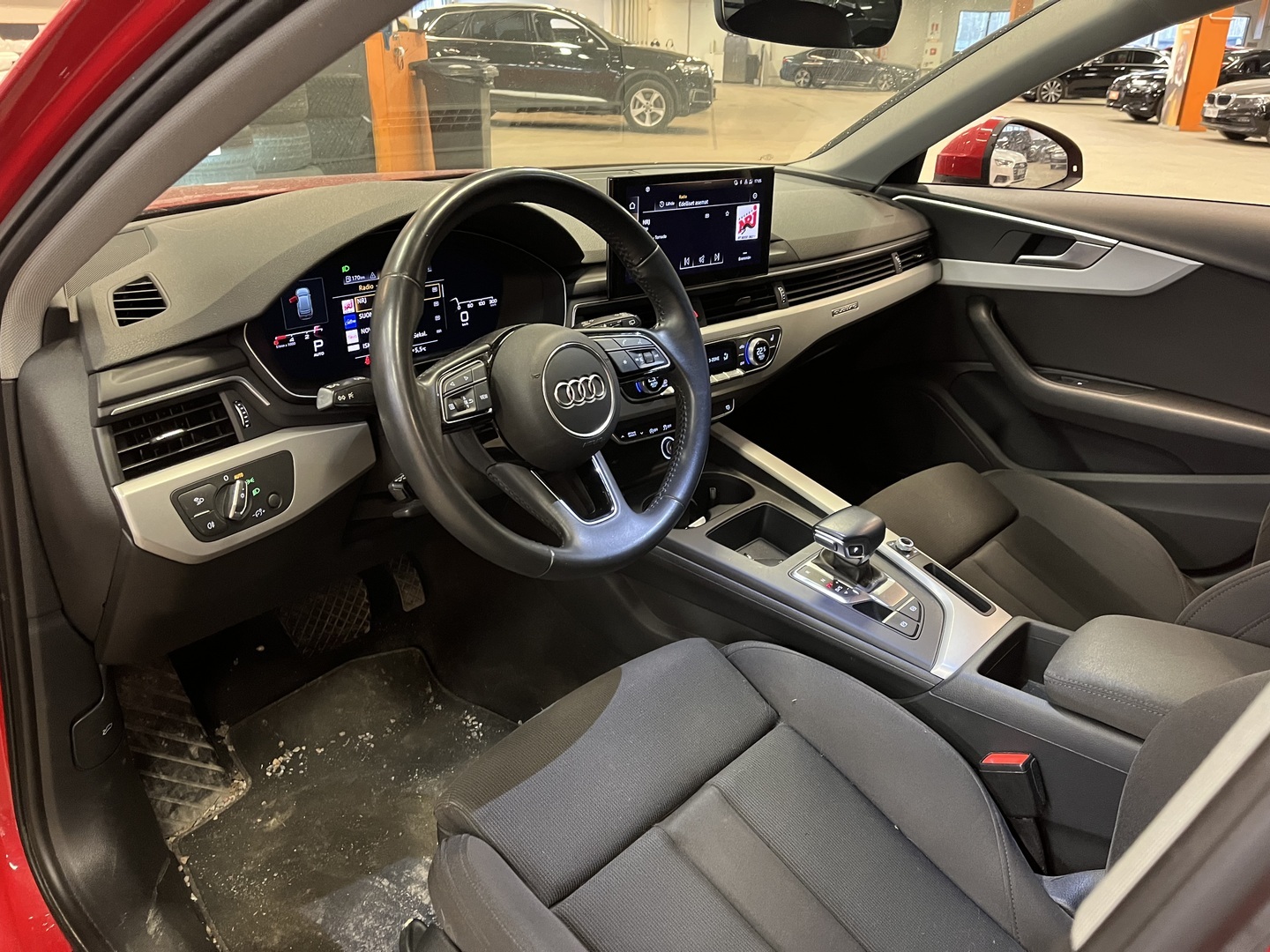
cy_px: 476
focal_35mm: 26
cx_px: 635
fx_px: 954
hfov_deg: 67.3
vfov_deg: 53.1
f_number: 1.6
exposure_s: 1/33
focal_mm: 5.1
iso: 500
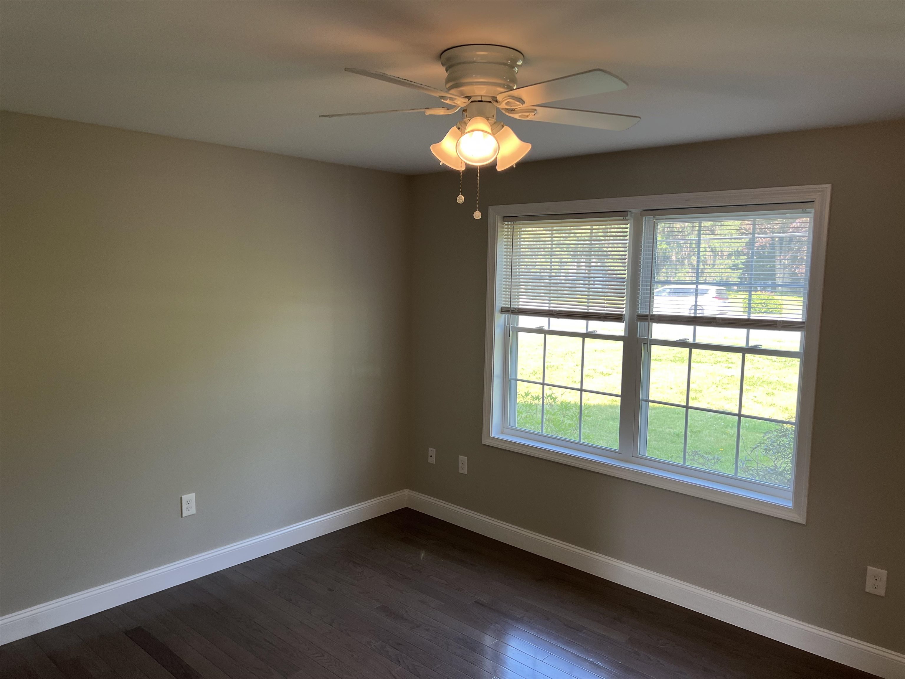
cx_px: 452
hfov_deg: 67.3
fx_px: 680
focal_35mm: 26
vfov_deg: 53.1
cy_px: 340
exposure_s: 1/120
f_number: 1.5
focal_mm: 5.7
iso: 80
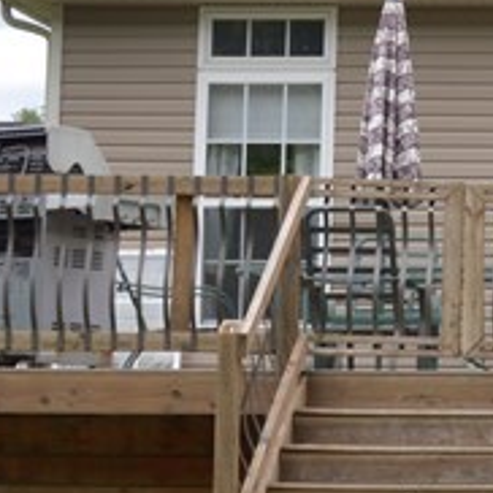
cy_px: 114
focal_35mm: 183
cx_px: 1004
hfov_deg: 9.0
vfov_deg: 9.5
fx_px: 2949
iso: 100
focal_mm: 24
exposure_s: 1/200
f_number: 8
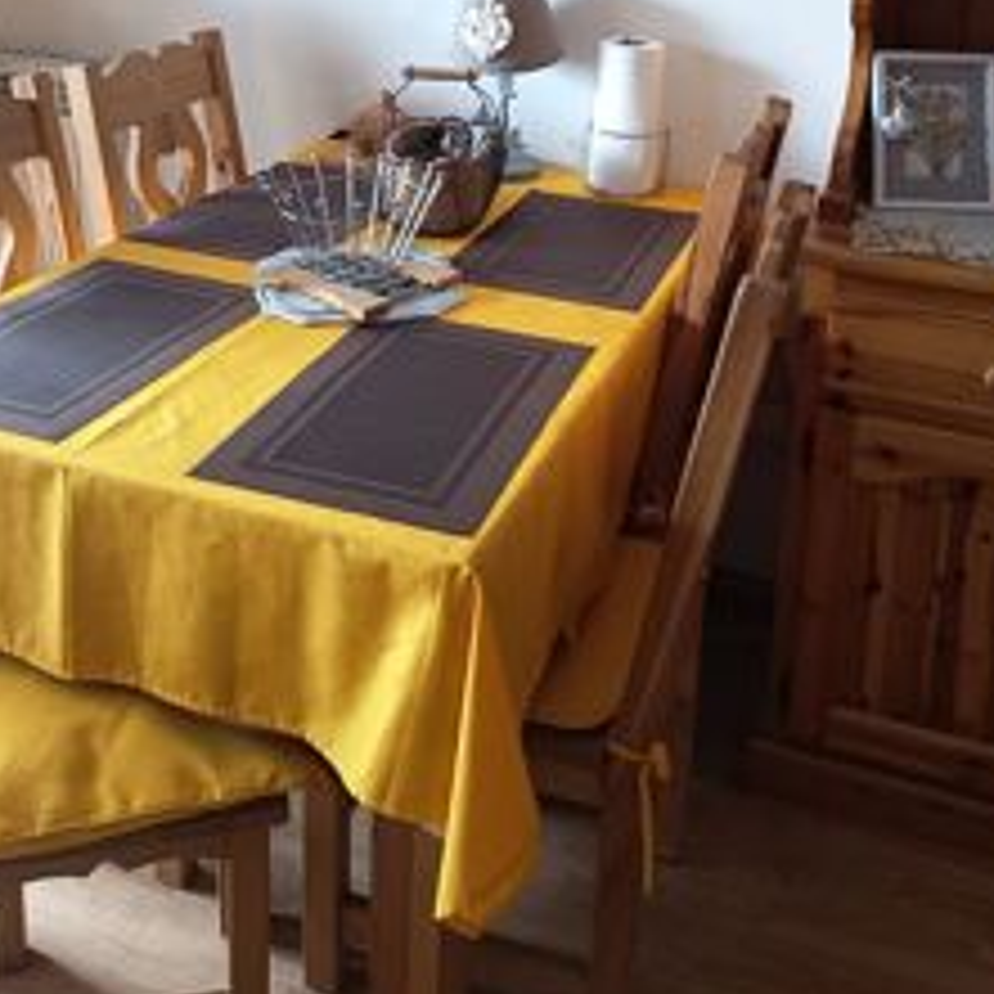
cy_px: 142
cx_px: 486
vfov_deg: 38.7
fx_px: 1332
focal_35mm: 41
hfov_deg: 40.9
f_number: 1.7
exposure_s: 1/25
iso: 595
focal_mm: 5.27
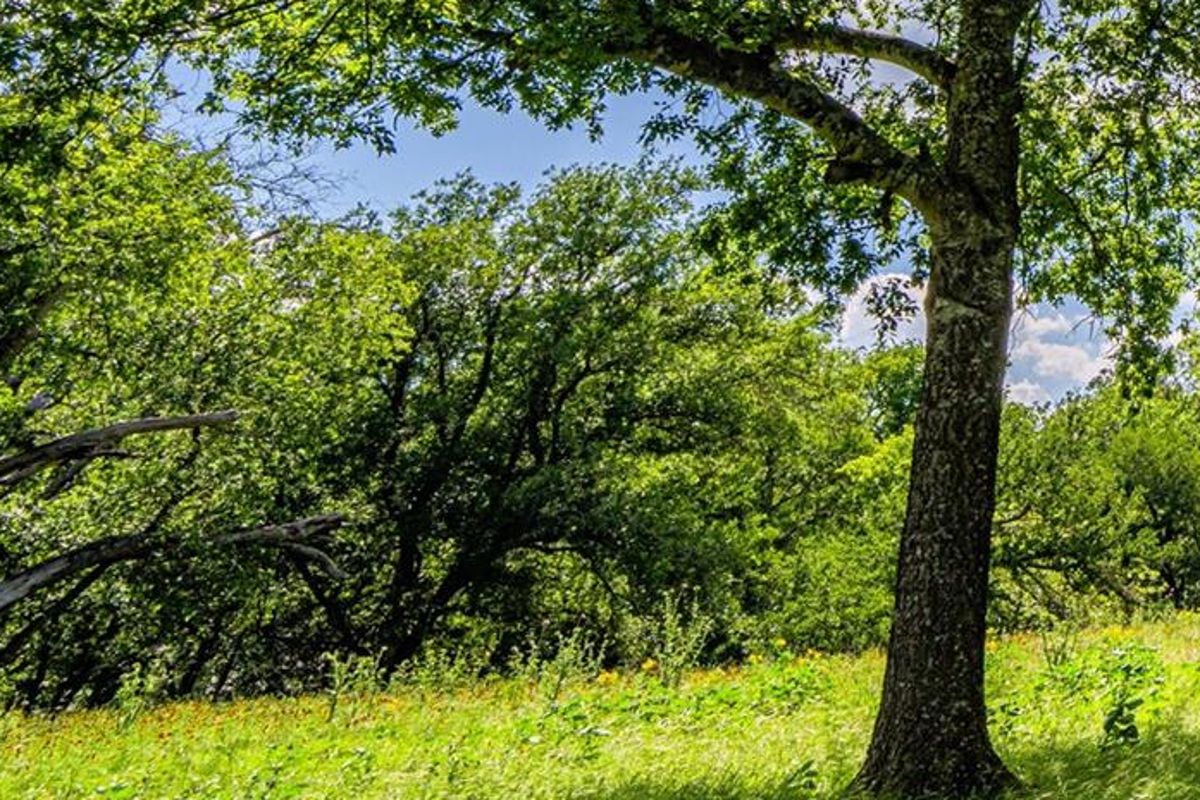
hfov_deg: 28.9
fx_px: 1567
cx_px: 1742
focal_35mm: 47
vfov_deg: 26.3
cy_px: -90
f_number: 13
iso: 100
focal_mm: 16
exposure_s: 1/200
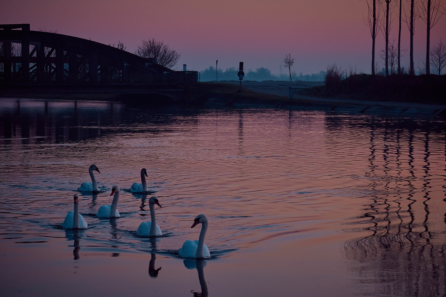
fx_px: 1326
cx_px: 223
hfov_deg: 19.1
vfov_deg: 12.8
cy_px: 148
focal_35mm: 107
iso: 320
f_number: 5.6
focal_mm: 71.1
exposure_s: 1/100
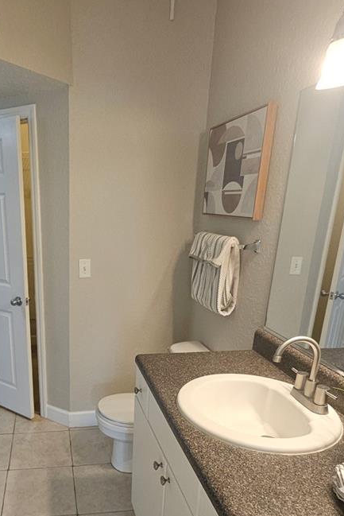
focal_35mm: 25
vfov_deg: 70.0
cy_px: 331
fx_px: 358
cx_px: 81
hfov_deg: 49.0
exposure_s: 1/60
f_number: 2.2
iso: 160
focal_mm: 1.7
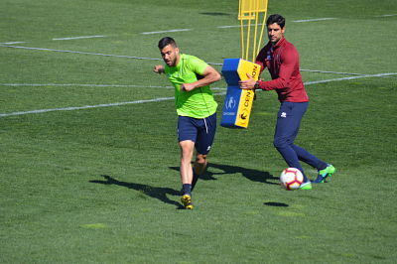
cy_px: 132
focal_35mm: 292
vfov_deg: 4.7
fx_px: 3223
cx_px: 198
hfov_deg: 7.0
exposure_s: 1/2000
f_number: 5.6
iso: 320
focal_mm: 195
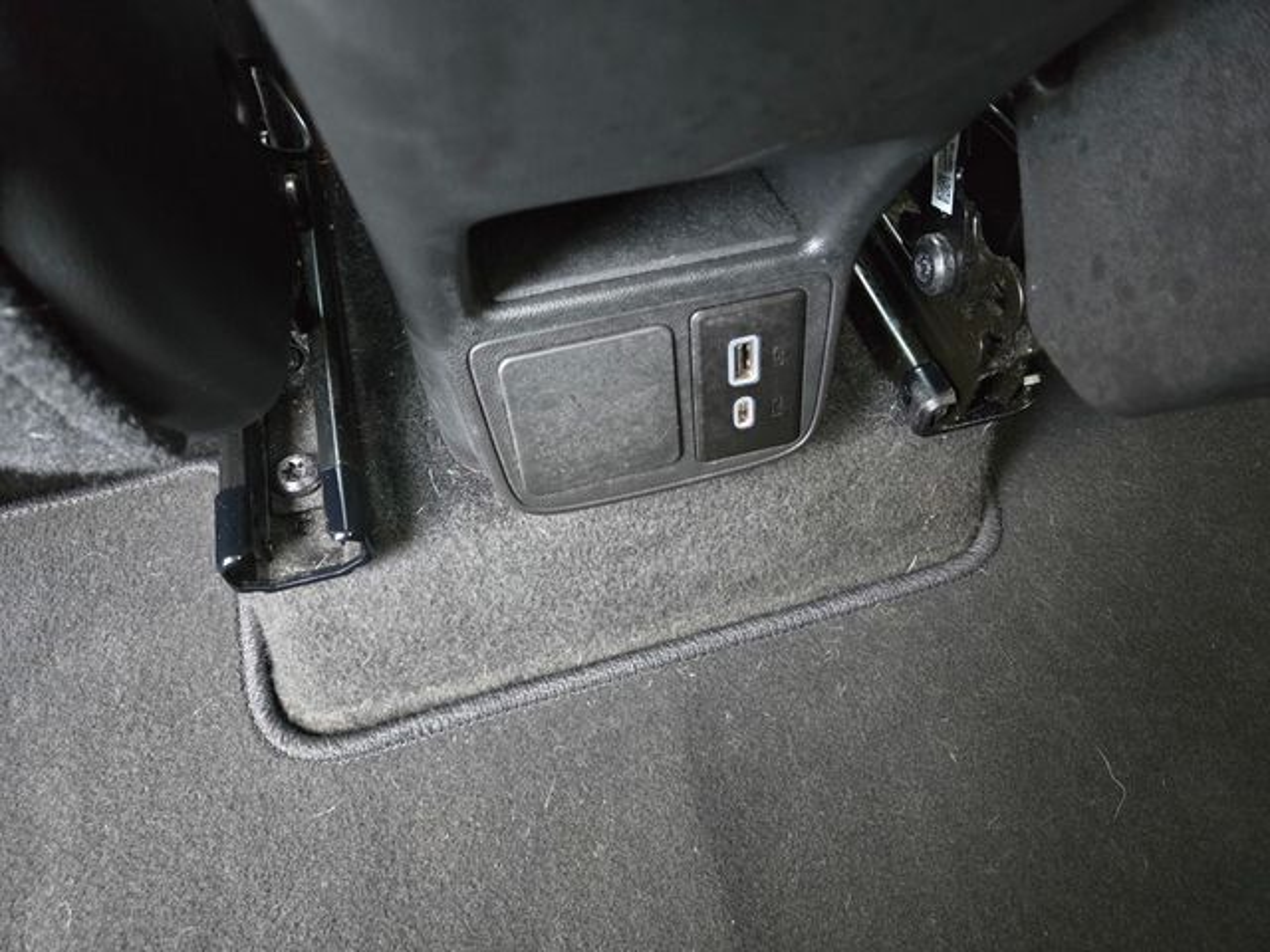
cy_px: 476
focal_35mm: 23
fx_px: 844
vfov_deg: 58.9
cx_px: 635
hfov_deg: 73.9
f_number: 1.8
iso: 1250
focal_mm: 5.4
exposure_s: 1/60
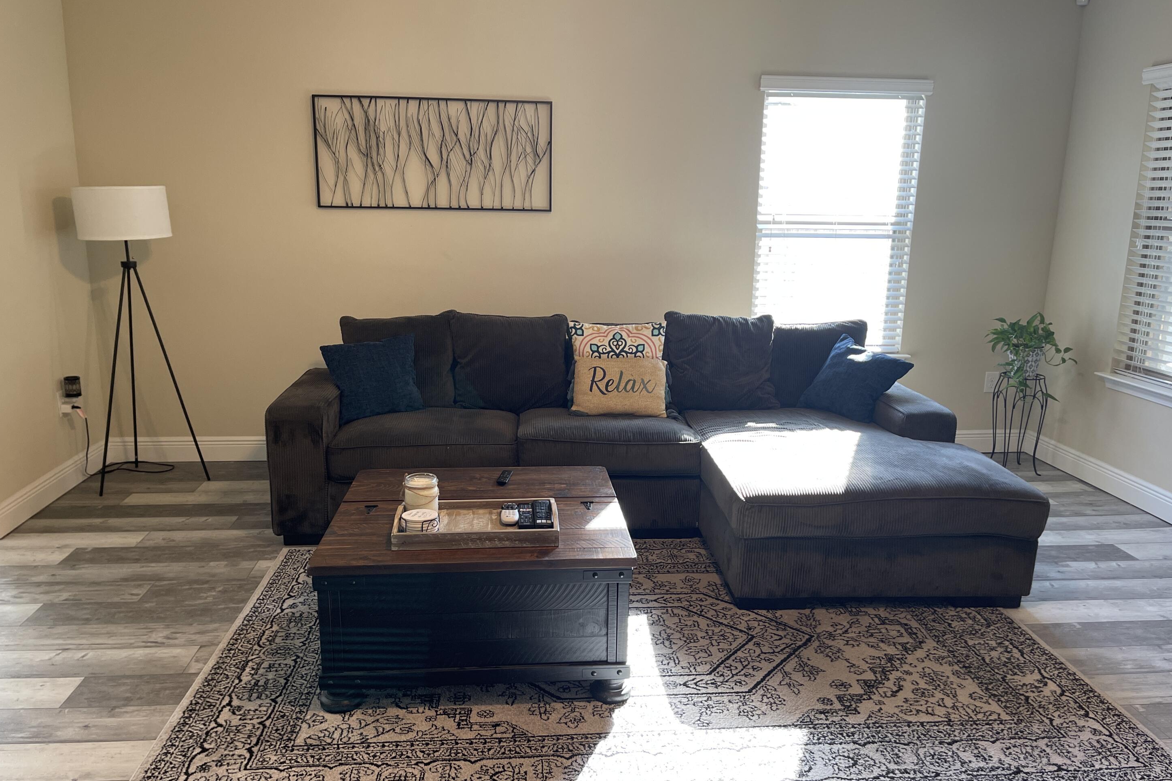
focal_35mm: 28
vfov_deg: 46.4
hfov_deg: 65.5
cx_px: 591
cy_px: 415
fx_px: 912
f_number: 1.6
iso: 125
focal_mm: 5.1
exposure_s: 1/120
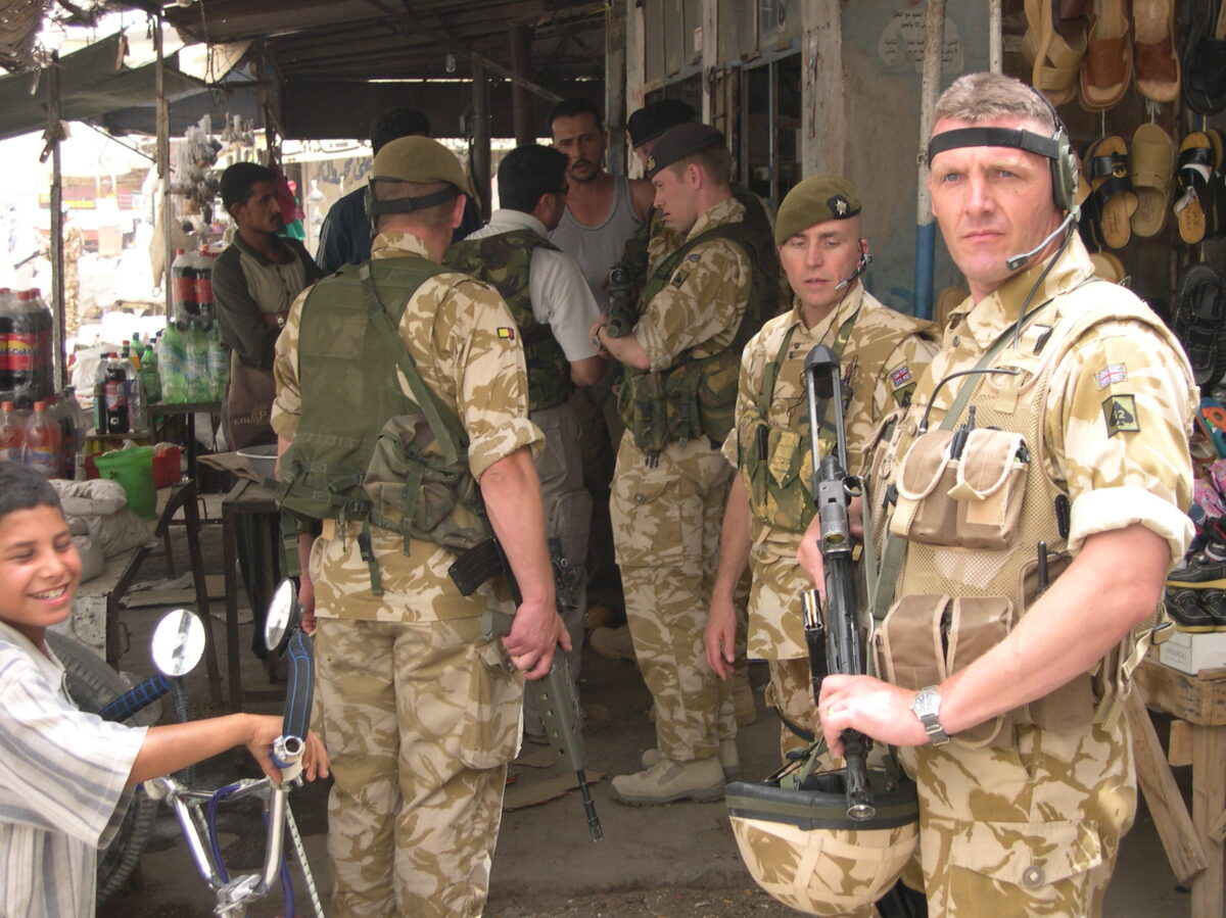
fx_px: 2195
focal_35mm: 62
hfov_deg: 31.2
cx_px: 613
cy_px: 459
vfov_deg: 23.6
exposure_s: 1/133
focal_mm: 13.2
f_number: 3.5
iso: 100
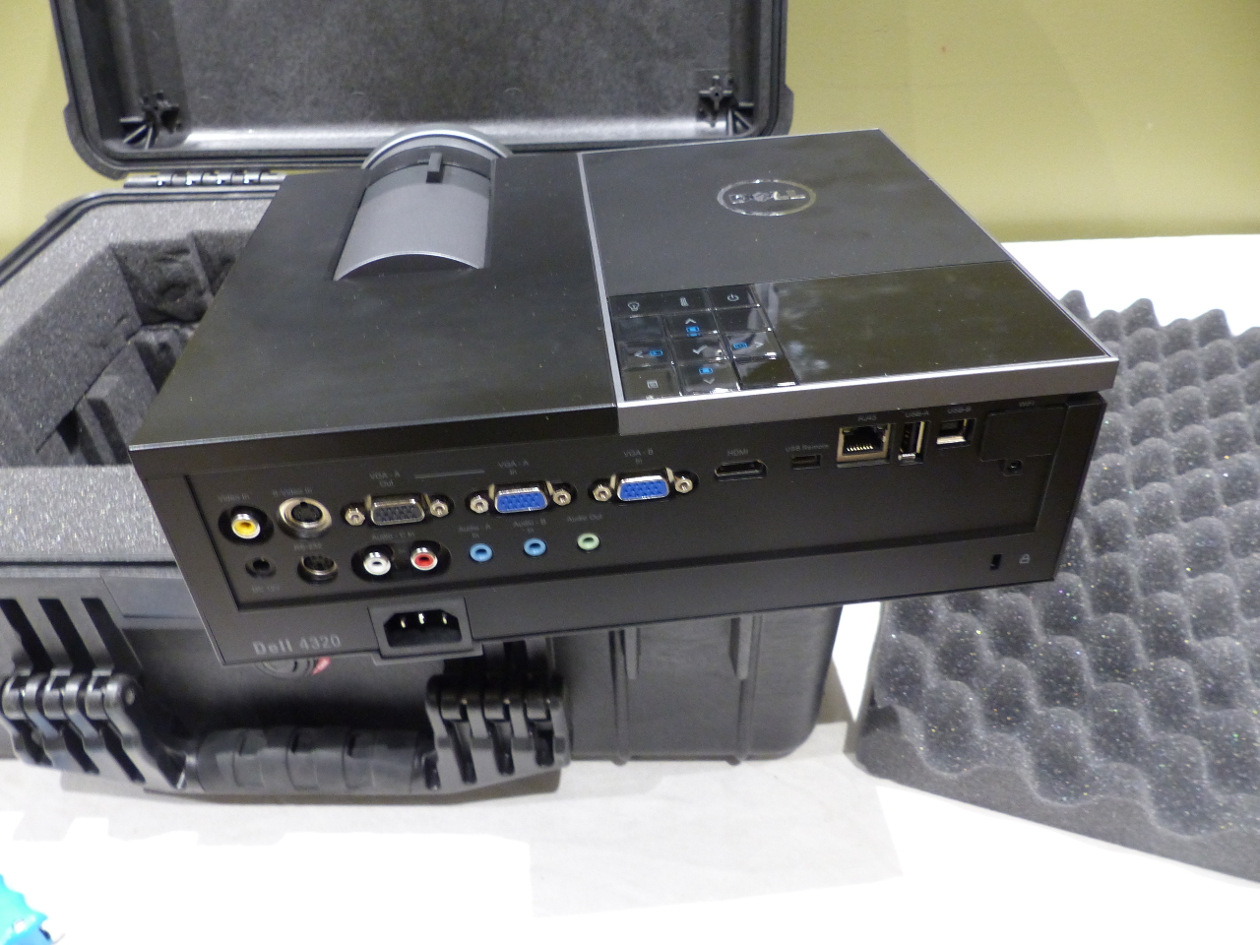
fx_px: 910
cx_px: 630
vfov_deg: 54.9
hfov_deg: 69.4
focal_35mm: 25
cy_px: 472
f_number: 2.8
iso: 400
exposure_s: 1/10
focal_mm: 4.5
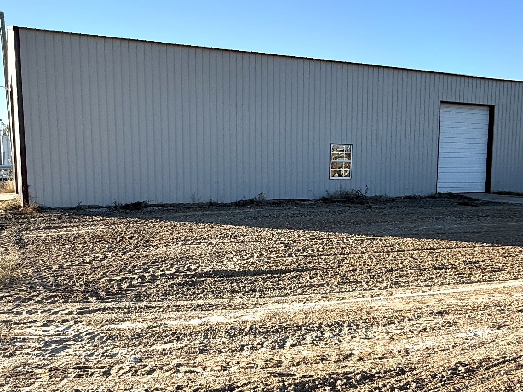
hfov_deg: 53.9
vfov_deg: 41.6
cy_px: 235
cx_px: 243
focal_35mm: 34
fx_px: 514
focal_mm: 2.22
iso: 50
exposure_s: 1/734
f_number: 2.2
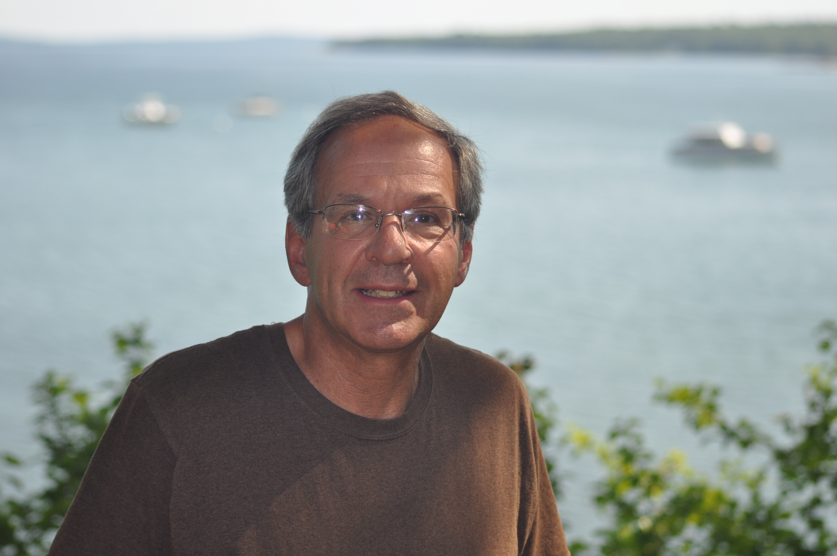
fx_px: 2438
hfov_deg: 19.5
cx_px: 418
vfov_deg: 13.0
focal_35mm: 105
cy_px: 278
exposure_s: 1/200
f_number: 4
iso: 200
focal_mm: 70
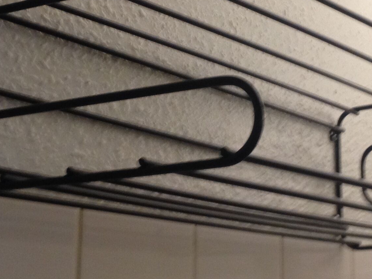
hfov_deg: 20.6
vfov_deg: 15.5
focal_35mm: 95
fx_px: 1021
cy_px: 109
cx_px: 219
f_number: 2.4
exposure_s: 1/20
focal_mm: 4.12
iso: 125
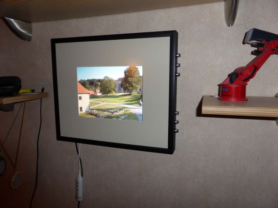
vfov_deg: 54.9
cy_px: 104
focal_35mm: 25
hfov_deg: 69.4
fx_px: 201
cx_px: 139
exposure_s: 1/8
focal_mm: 4.3
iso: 400
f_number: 3.3
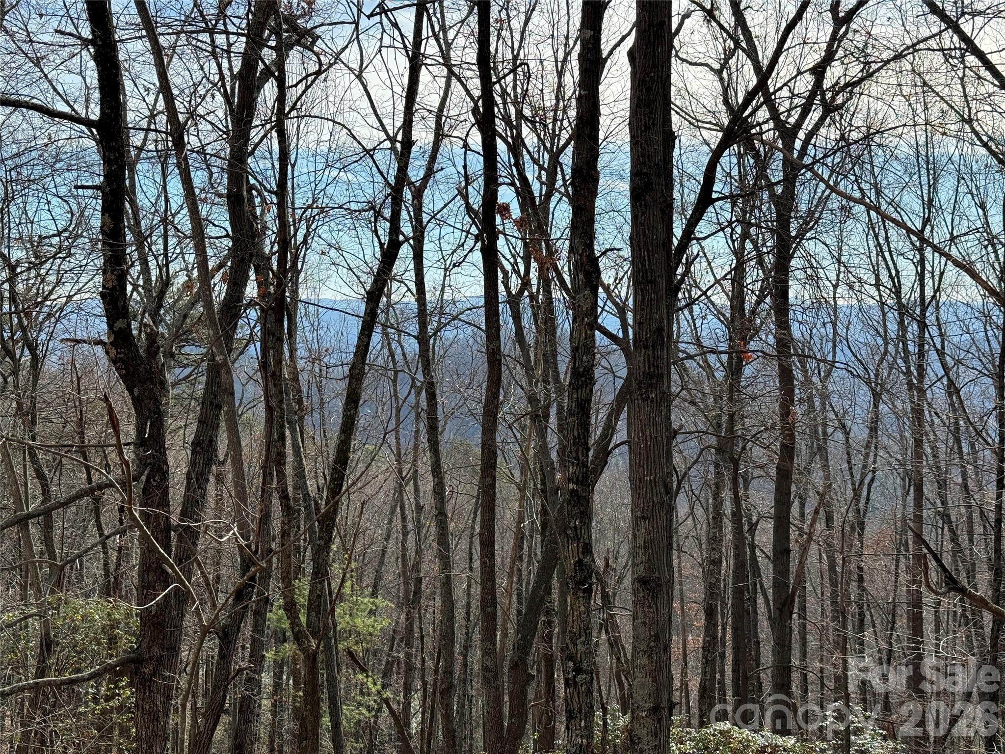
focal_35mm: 48
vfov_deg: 30.3
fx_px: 1394
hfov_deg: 39.7
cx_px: 502
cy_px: 377
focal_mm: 6.76
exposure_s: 1/3378
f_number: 1.78
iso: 80
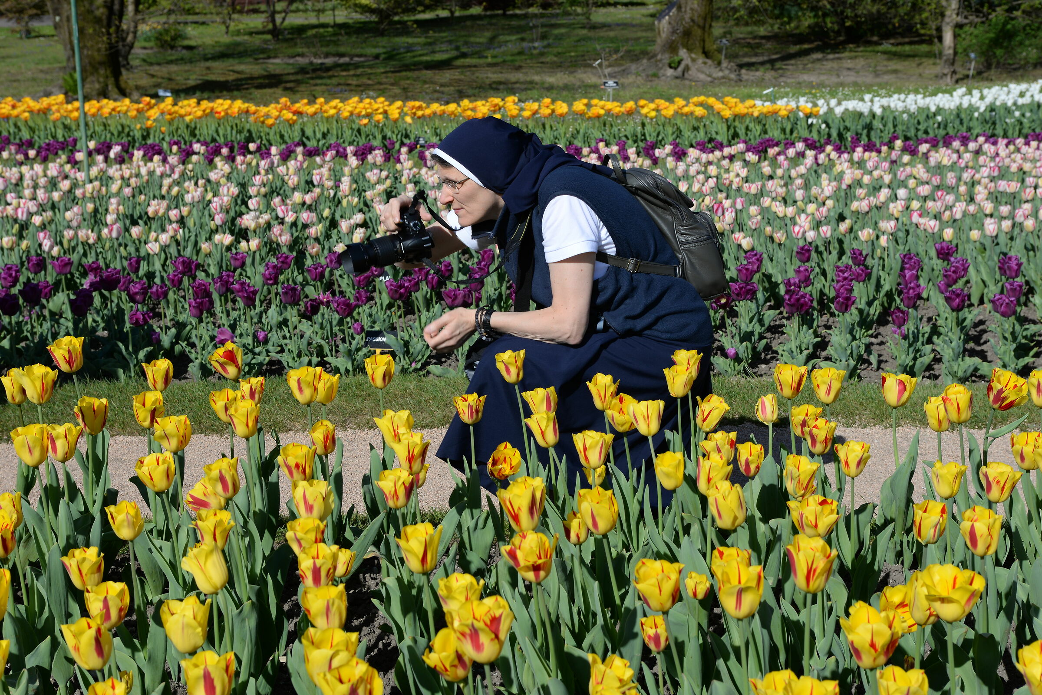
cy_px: 348
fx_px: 1882
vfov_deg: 20.9
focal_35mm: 65
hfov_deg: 30.9
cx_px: 521
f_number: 11
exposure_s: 1/200
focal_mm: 65
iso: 100
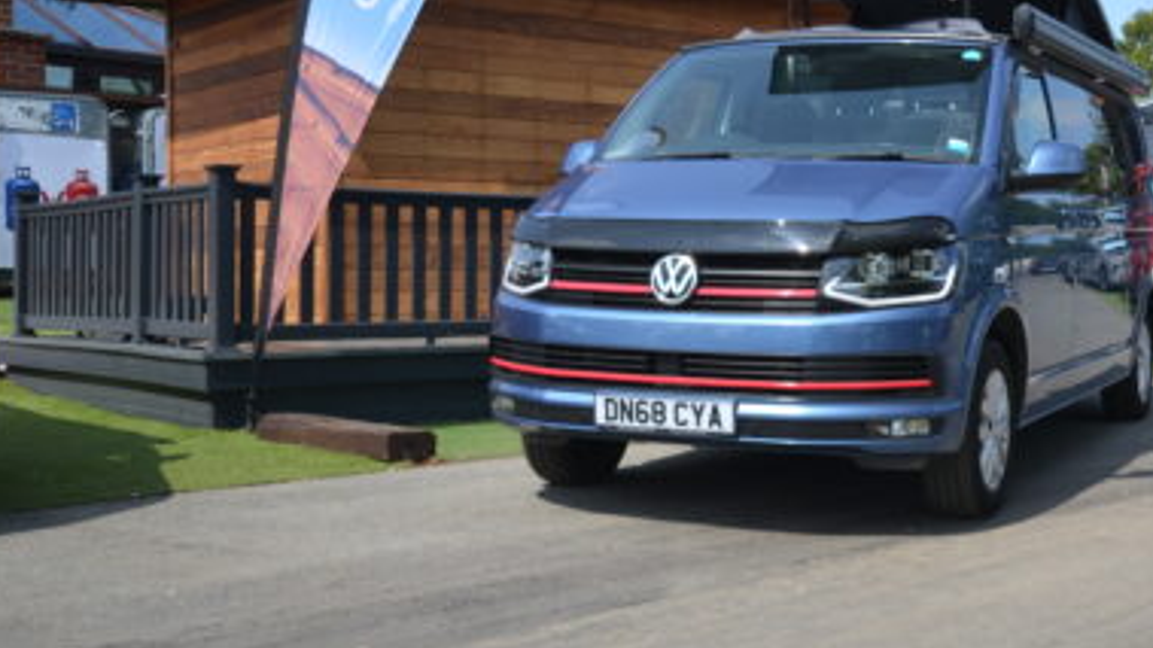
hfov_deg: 38.5
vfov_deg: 22.6
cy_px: 256
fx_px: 1620
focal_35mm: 53
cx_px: 811
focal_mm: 20
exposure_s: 1/250
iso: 100
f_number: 8
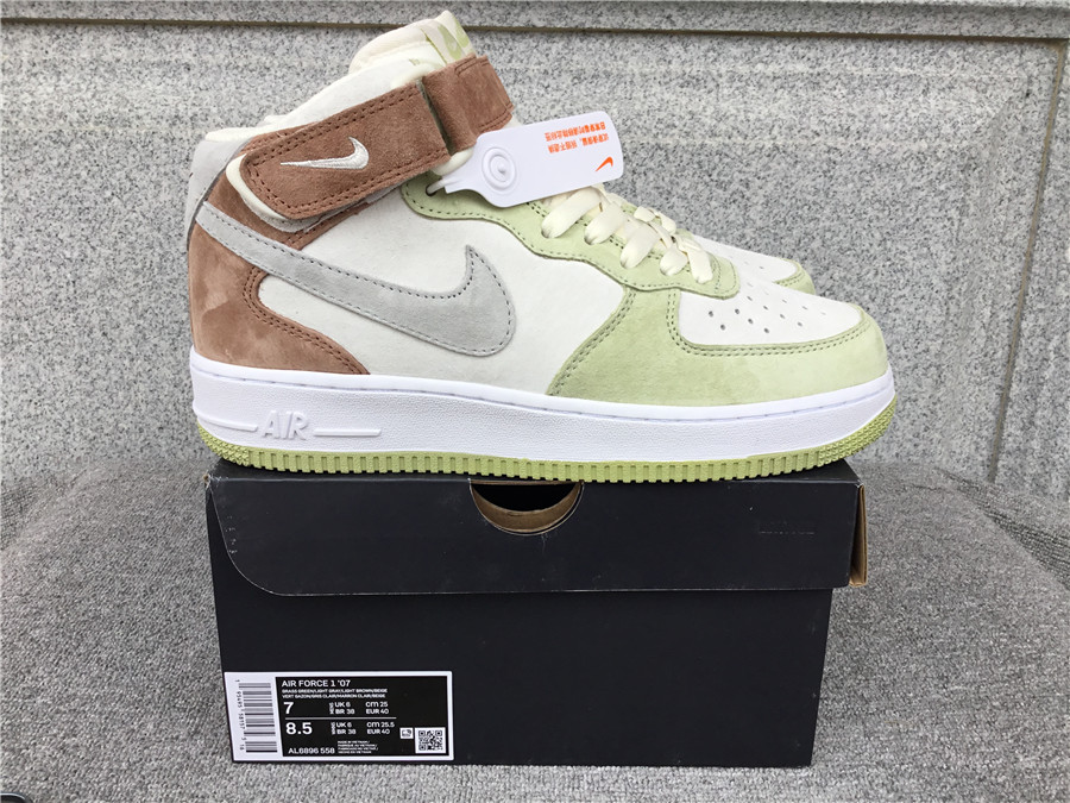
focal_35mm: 31
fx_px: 958
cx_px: 535
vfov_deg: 45.4
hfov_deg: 58.4
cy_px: 402
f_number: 2.4
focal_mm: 3.3
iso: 25
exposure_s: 1/176
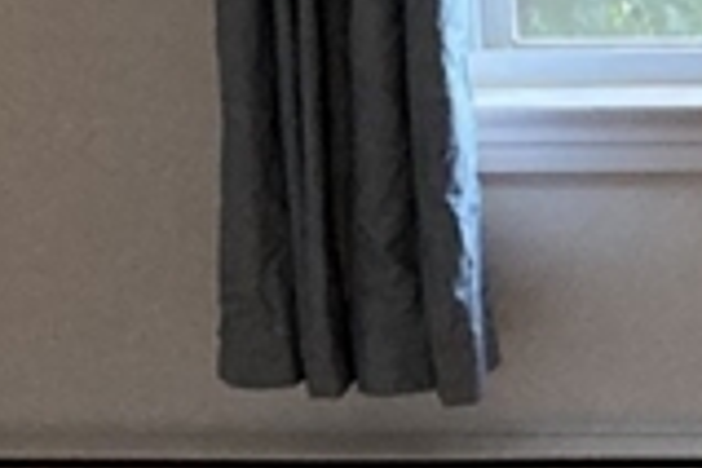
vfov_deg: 7.2
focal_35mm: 188
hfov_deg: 10.3
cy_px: -230
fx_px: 3666
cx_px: 1298
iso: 250
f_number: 1.8
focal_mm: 3.99
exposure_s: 1/60
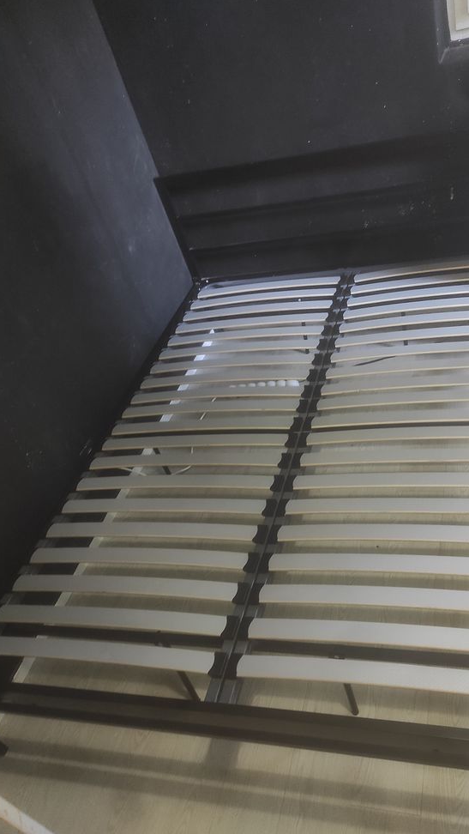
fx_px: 619
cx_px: 311
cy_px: 426
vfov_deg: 67.9
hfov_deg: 41.0
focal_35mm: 28
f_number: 1.89
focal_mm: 5.43
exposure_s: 1/25
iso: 1295
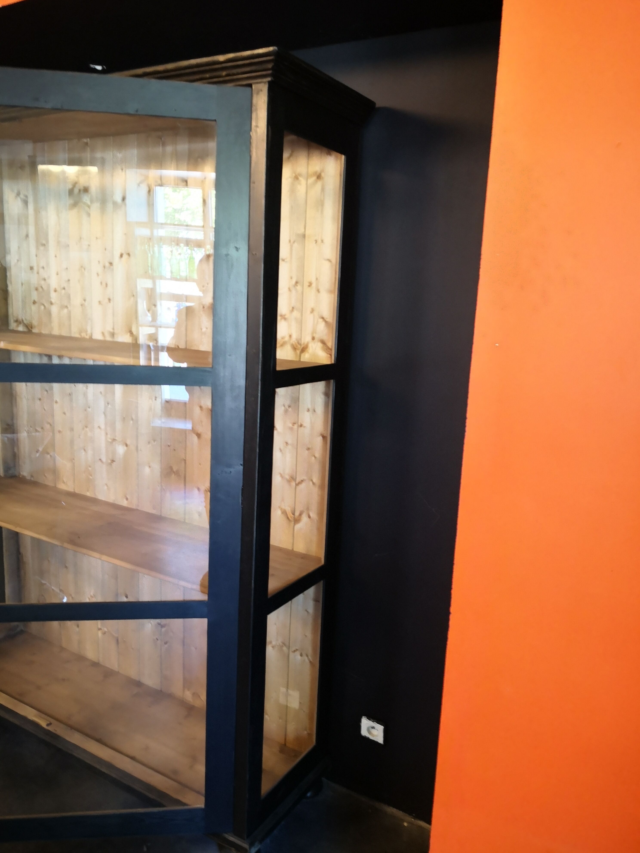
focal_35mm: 27
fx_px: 666
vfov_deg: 65.3
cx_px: 320
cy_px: 426
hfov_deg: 51.4
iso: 320
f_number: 1.6
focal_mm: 3.95
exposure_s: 1/30
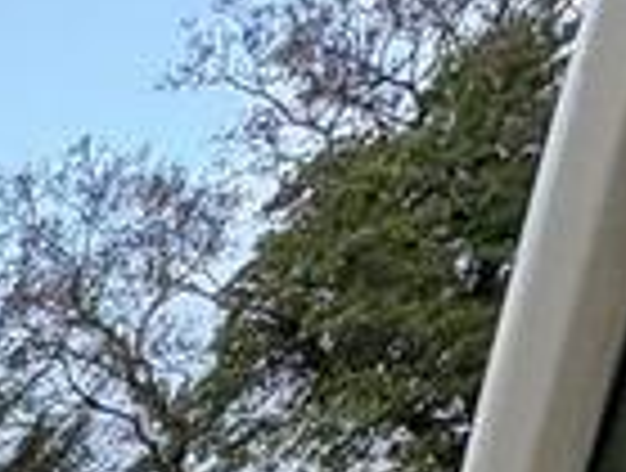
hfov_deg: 16.5
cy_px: 1456
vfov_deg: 10.7
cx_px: -621
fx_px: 1632
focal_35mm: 90
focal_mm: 2.22
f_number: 2.2
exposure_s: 1/107
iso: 64
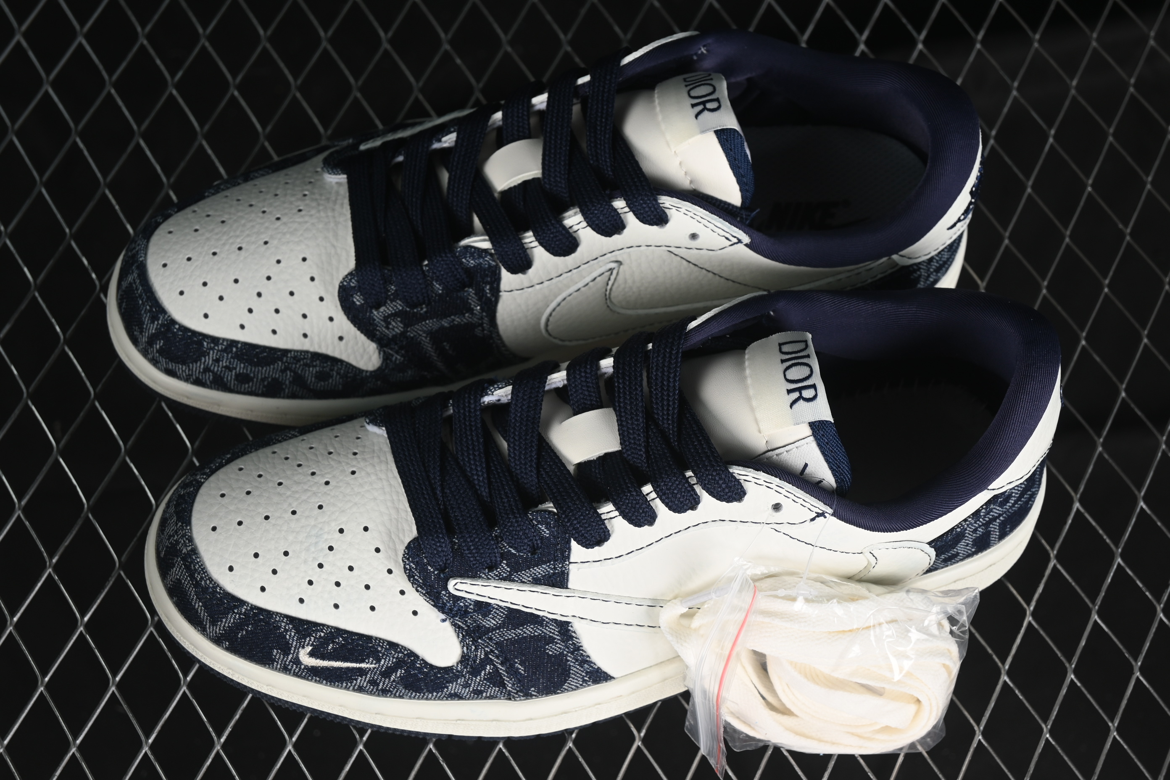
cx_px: 585
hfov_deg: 27.0
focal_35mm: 75
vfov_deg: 18.2
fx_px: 2437
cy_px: 390
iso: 160
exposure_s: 1/60
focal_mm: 50
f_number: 7.1
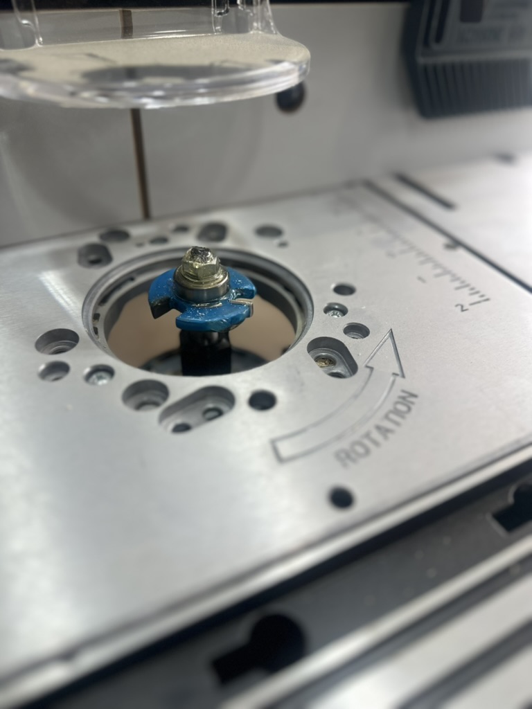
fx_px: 492
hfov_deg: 56.8
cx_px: 266
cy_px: 354
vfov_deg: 71.6
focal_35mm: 24
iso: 125
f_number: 1.78
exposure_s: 1/120
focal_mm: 6.86
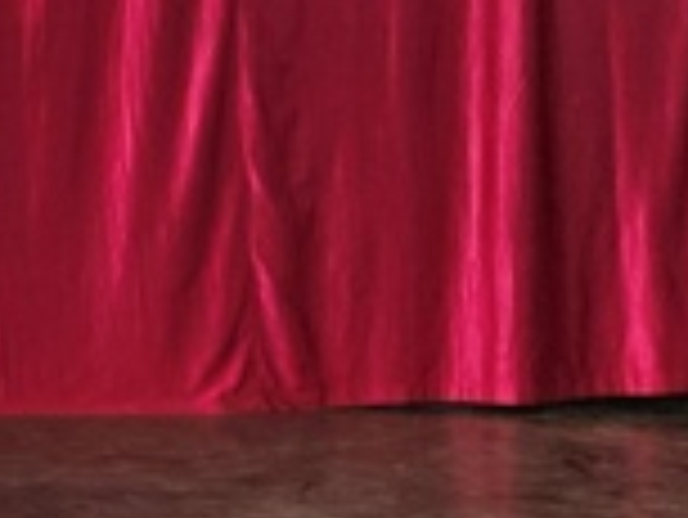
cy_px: 18
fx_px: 3063
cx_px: -1273
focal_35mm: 154
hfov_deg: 10.1
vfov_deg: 9.6
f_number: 1.8
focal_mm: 5.4
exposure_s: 1/100
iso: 64
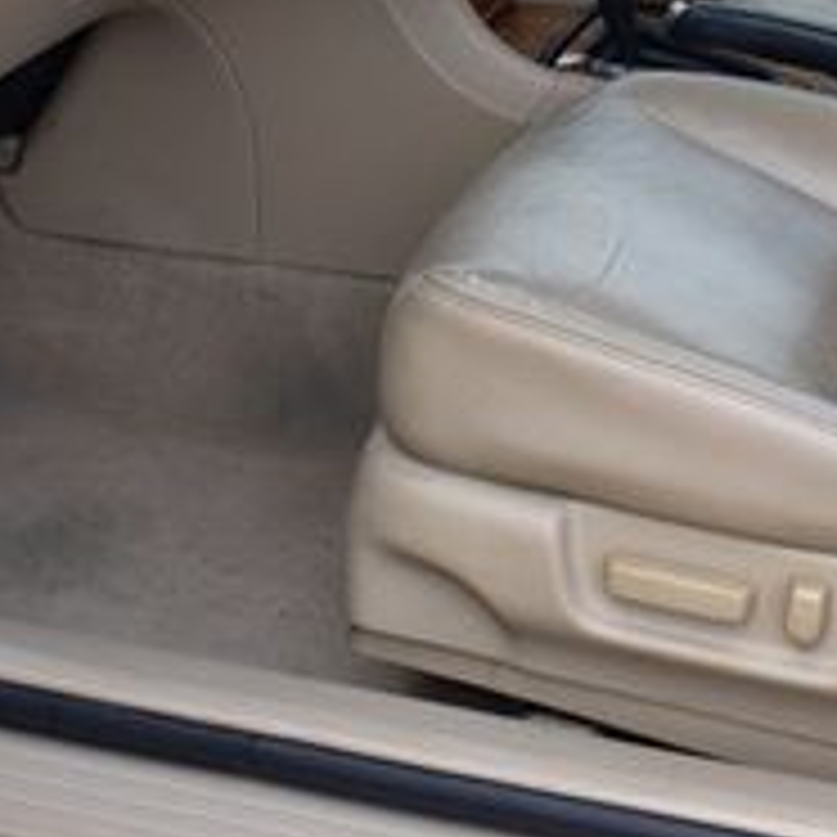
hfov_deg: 16.6
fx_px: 2872
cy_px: 76
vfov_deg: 16.4
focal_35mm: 105
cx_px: 495
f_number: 9
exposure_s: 1/125
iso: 400
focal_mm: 24
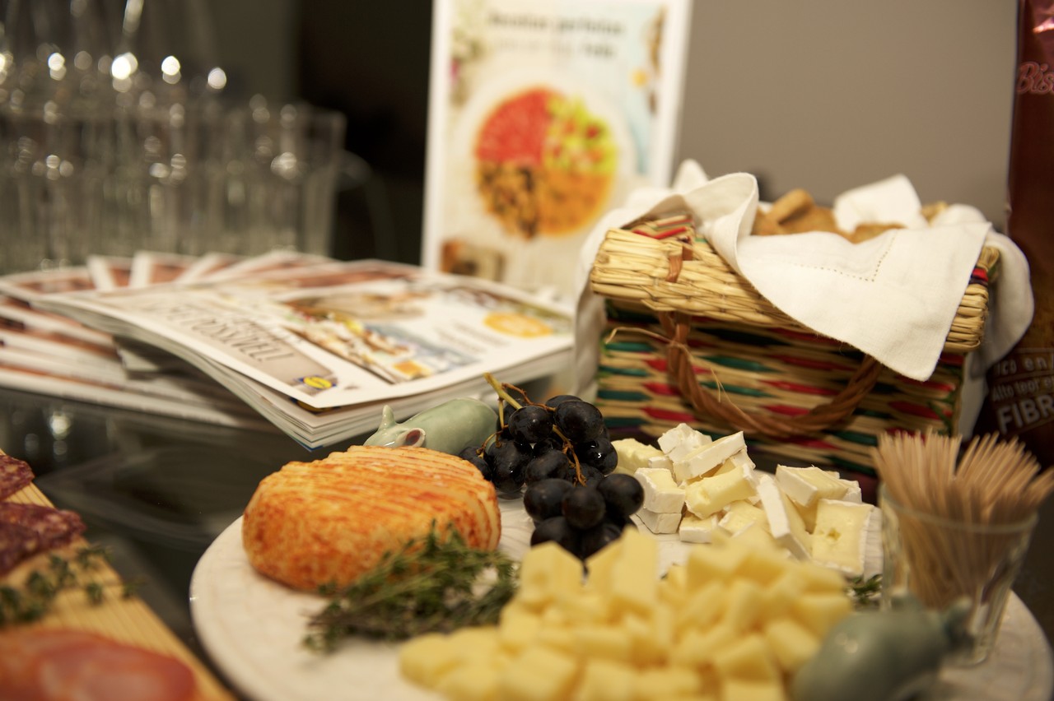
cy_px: 350
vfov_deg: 29.8
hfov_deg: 43.6
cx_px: 527
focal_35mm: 45
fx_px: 1317
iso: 200
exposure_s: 1/250
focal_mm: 45
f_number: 3.2
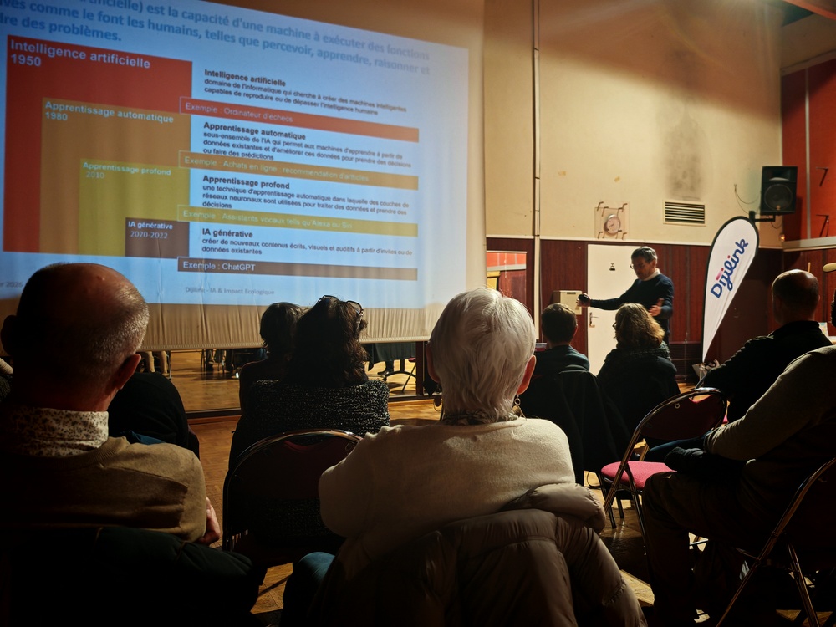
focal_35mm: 27
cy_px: 314
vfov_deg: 51.4
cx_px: 418
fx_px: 652
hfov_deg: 65.3
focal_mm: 6.83
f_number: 1.4
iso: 640
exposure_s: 1/33
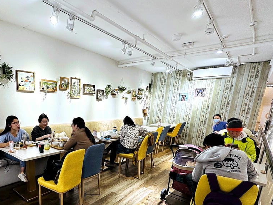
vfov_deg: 58.8
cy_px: 146
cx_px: 84
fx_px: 174
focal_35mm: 22
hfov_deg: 73.3
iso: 160
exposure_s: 1/60
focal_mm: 2.22
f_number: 2.2
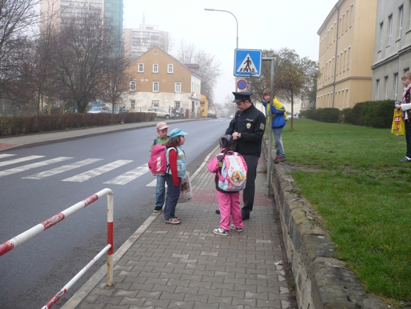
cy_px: 154
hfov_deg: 51.4
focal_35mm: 36
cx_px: 206
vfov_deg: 39.7
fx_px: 427
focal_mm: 6
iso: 100
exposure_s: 1/125
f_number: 2.9
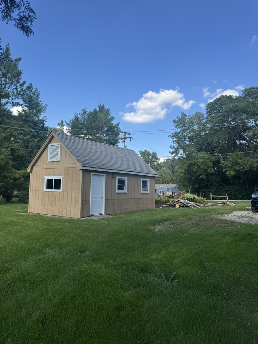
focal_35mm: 24
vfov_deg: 71.6
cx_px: 129
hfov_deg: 56.8
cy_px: 172
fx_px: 239
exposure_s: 1/1980
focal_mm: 6.76
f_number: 1.78
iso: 80
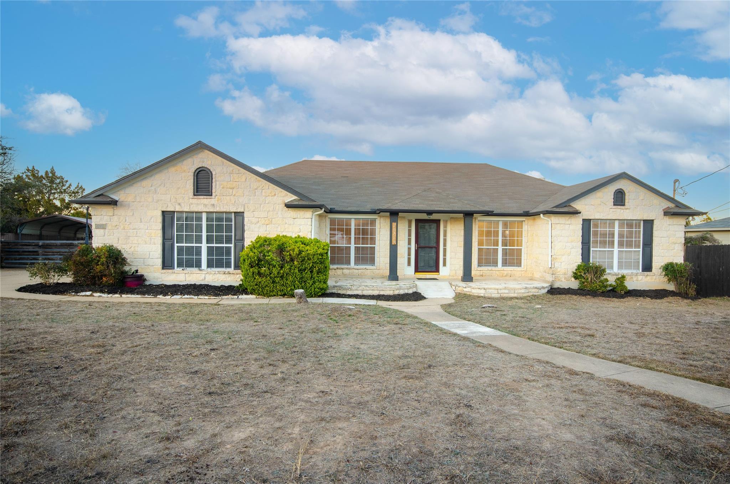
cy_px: 242
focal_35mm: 22
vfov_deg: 55.9
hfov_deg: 77.4
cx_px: 365
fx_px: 455
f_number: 8
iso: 250
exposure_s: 1/30
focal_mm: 15
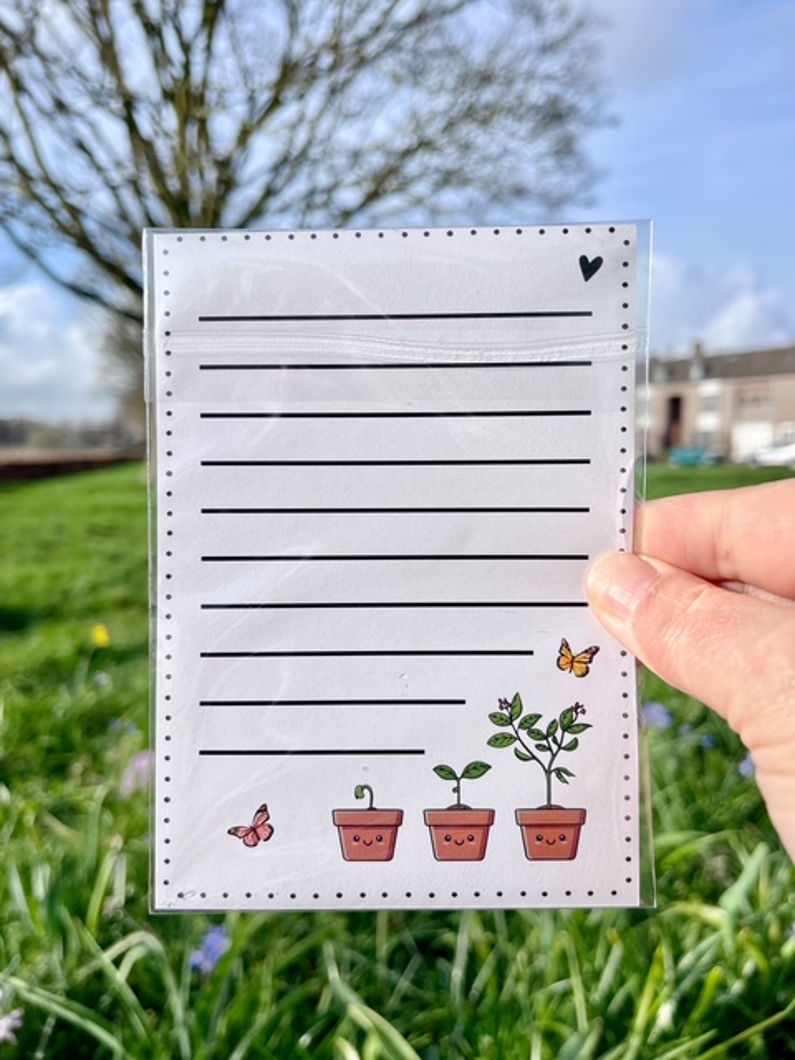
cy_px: 530
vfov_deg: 67.3
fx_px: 796
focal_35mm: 26
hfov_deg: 53.1
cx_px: 398
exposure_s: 1/3876
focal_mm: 5.1
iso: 50
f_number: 1.6
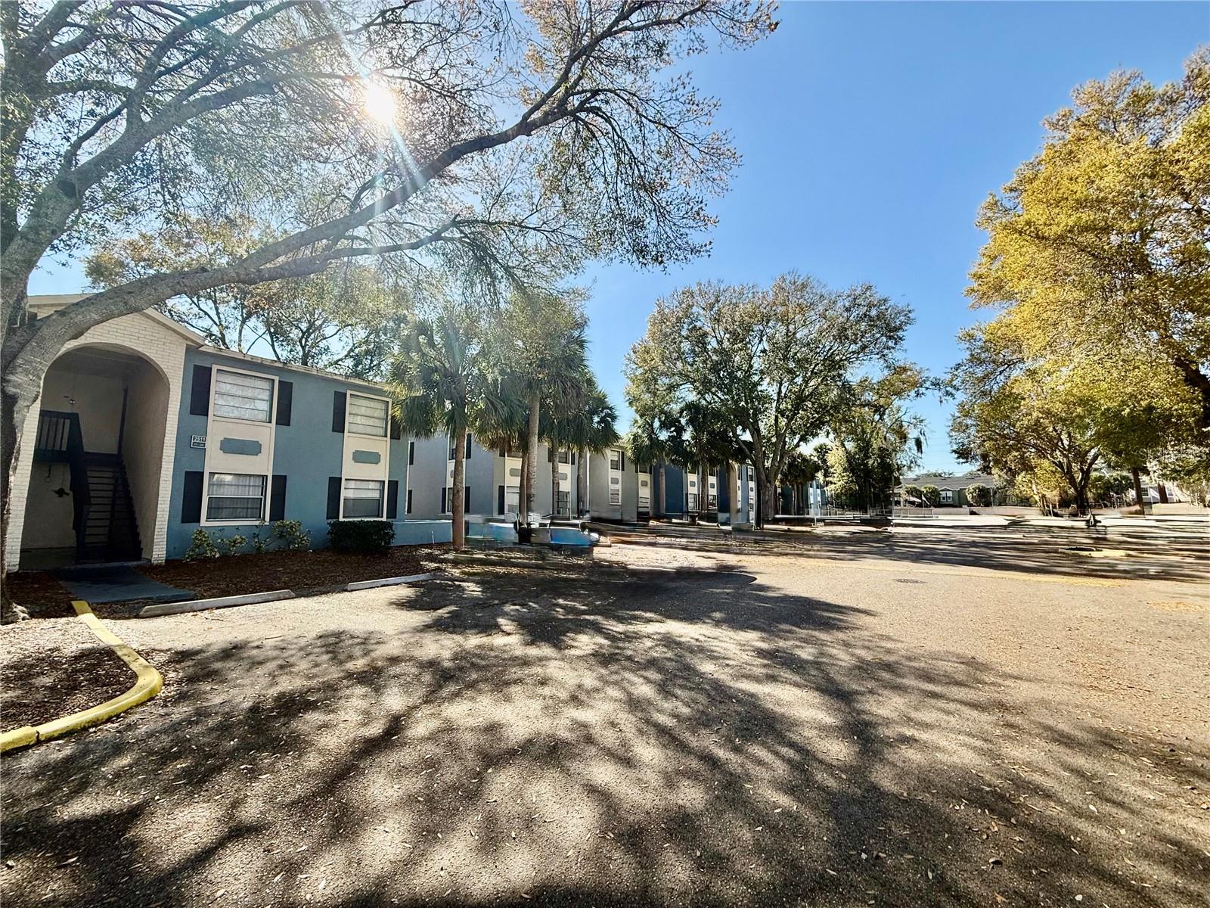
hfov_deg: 102.1
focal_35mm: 14
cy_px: 454
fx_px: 489
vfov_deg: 85.7
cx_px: 605
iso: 64
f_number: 2.2
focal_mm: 2.22
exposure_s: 1/970
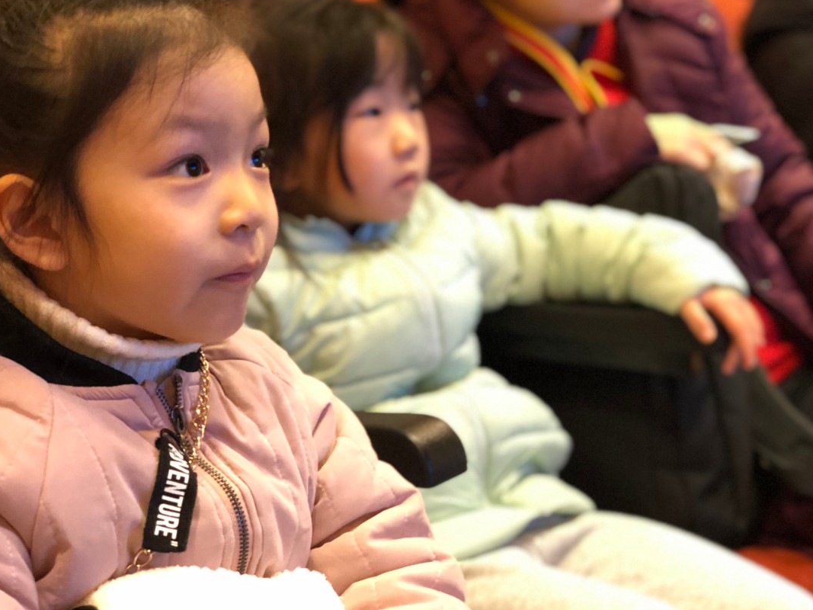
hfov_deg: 25.0
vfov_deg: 18.8
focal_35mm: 78
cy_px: 160
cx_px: 431
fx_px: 1832
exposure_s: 1/8
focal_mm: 6
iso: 200
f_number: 2.4
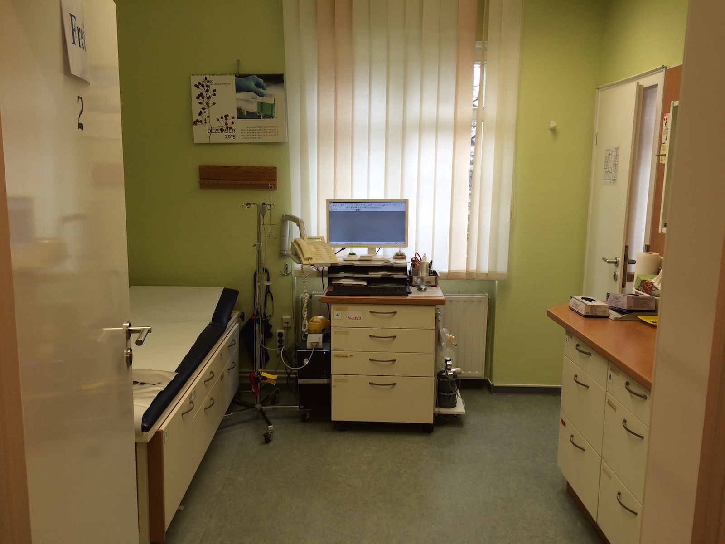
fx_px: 607
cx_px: 362
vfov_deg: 48.2
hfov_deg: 61.7
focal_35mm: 29
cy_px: 272
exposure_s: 1/50
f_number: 2.2
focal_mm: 4.15
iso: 40
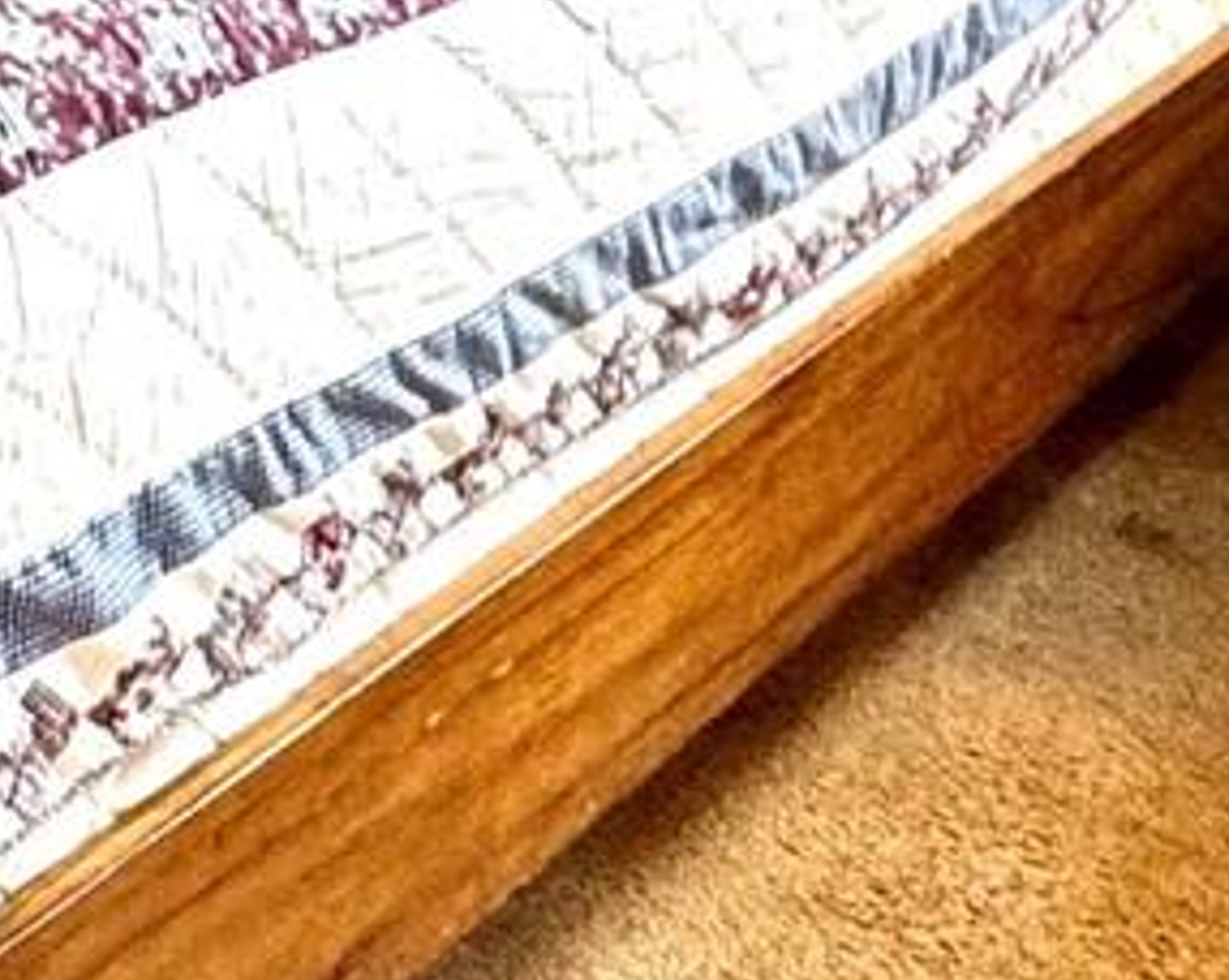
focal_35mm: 98
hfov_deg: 17.9
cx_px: -490
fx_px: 3560
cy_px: -451
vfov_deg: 14.7
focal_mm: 2.22
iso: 250
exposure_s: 1/120
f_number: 2.2
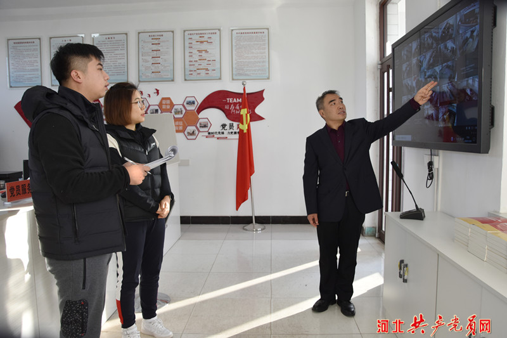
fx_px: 380
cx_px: 254
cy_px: 169
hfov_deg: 67.4
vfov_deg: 47.9
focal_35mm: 27
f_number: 5.6
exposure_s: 1/125
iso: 400
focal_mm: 18
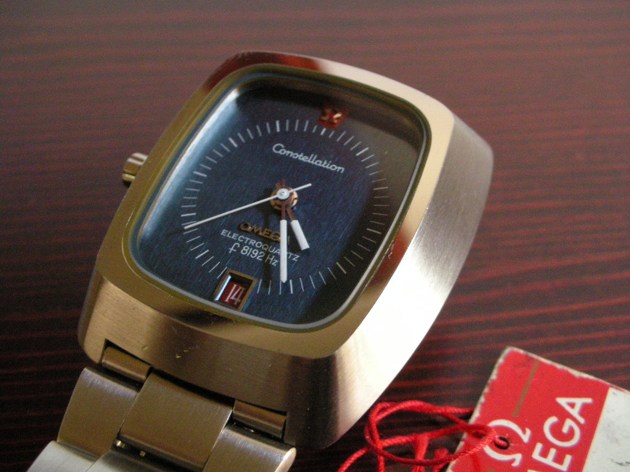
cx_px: 315
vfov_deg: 27.5
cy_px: 236
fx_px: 965
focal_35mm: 53
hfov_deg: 36.2
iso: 390
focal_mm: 8.8
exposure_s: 1/8
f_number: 3.5
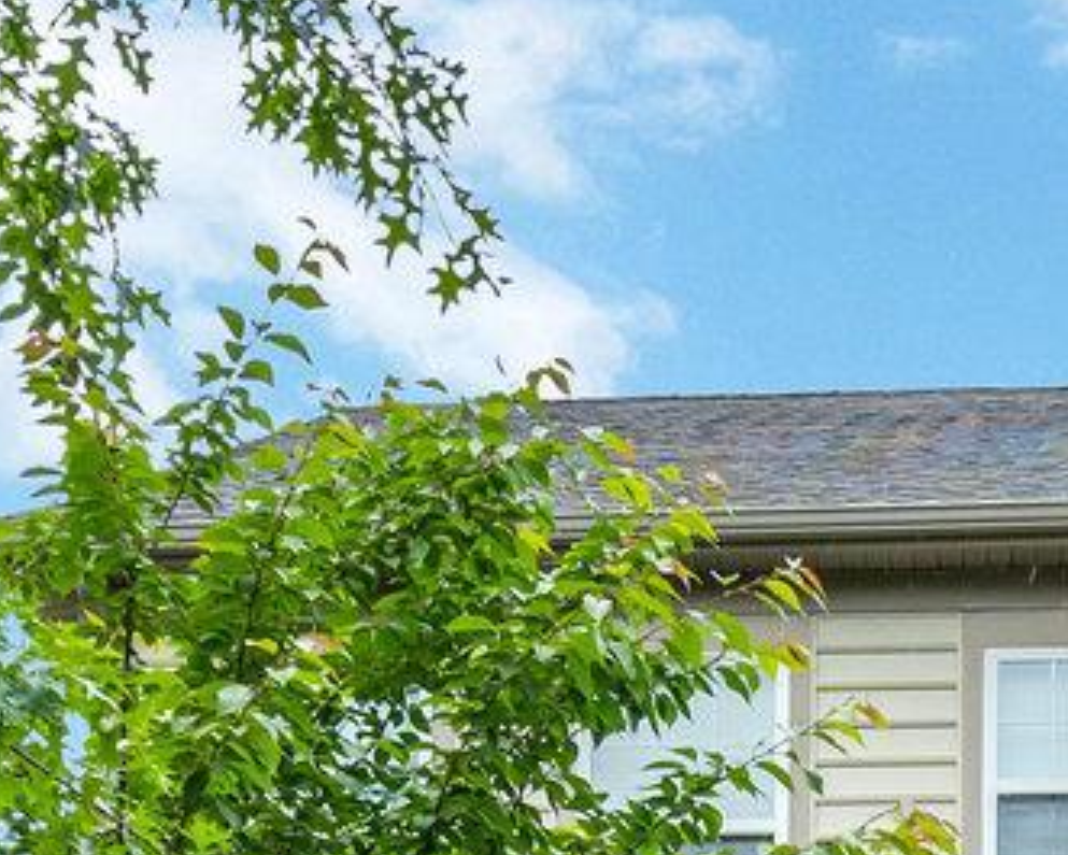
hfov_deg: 20.2
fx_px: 2940
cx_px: 945
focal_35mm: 93
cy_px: 1705
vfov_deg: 14.0
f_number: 8
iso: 1250
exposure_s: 1/250
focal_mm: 16
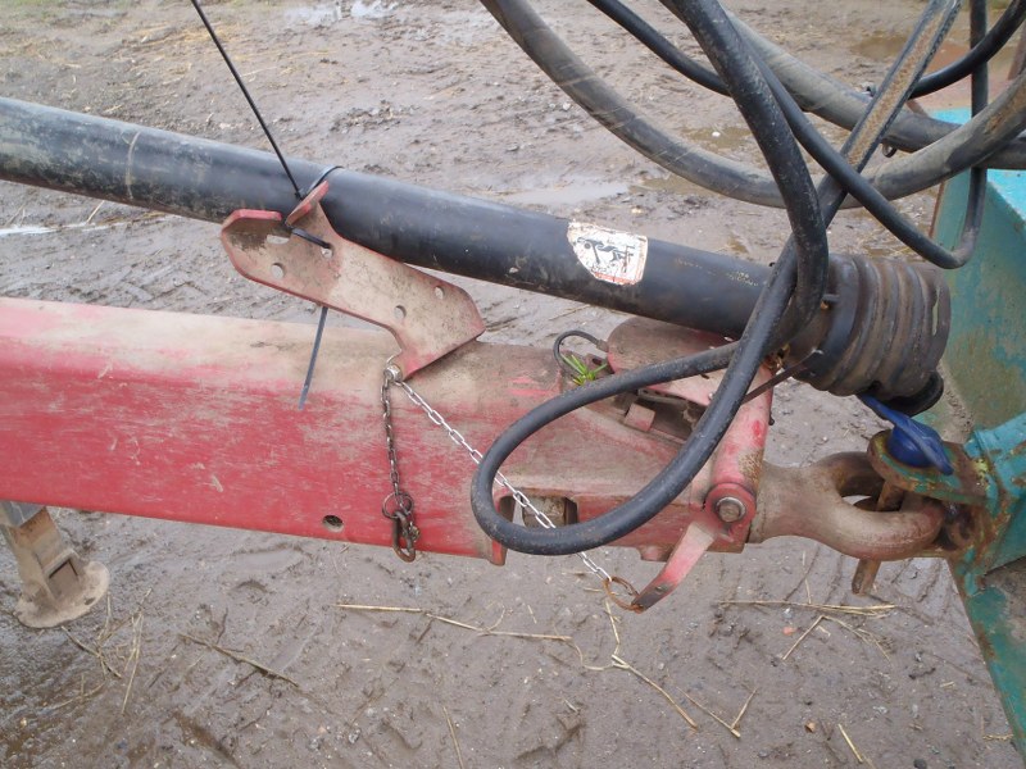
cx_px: 513
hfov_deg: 63.4
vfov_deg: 49.7
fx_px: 830
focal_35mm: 28
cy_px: 384
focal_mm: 5
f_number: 3.5
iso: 160
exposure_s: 1/30
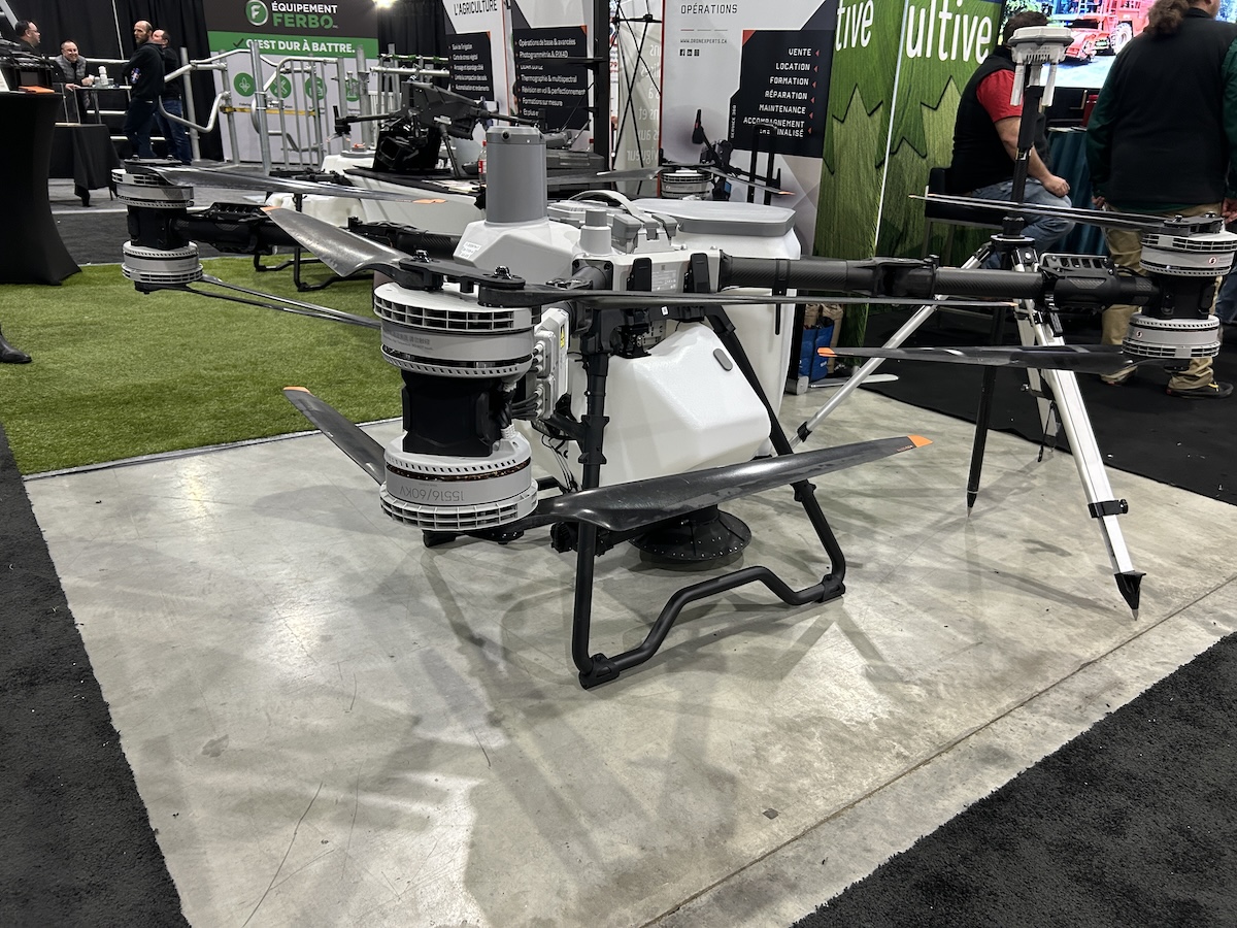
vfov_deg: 53.1
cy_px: 464
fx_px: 929
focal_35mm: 26
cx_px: 618
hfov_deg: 67.3
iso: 200
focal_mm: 5.7
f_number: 1.5
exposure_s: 1/60
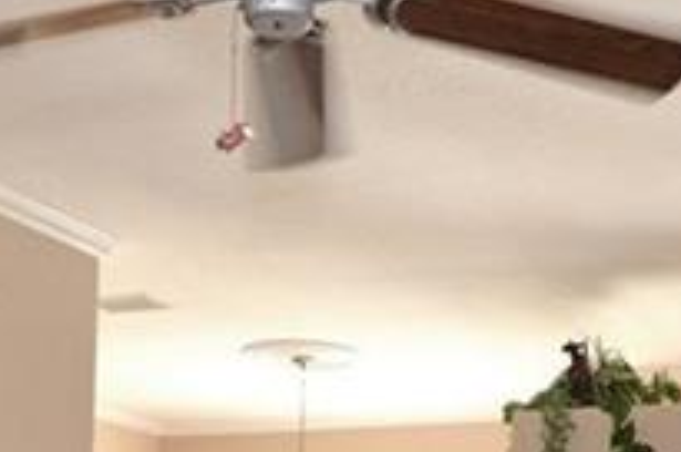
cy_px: 698
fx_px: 1417
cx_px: 359
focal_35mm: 75
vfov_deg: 16.4
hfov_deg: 27.0
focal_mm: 10
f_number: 4
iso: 200
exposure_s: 1/60
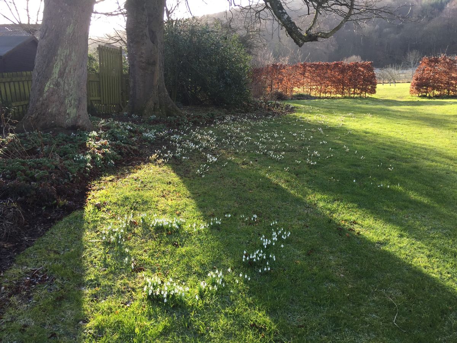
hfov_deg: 61.7
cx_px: 228
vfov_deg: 48.2
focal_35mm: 29
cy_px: 172
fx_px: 383
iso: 32
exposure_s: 1/332
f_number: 2.2
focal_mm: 4.15
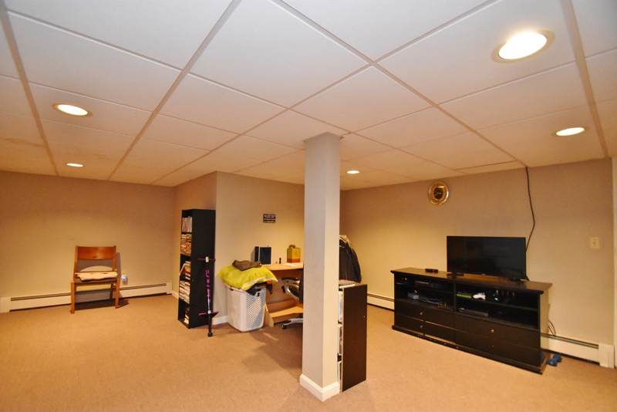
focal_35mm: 15
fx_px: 257
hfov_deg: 100.4
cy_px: 206
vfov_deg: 77.4
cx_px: 308
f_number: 4
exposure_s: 1/60
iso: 4000
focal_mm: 10
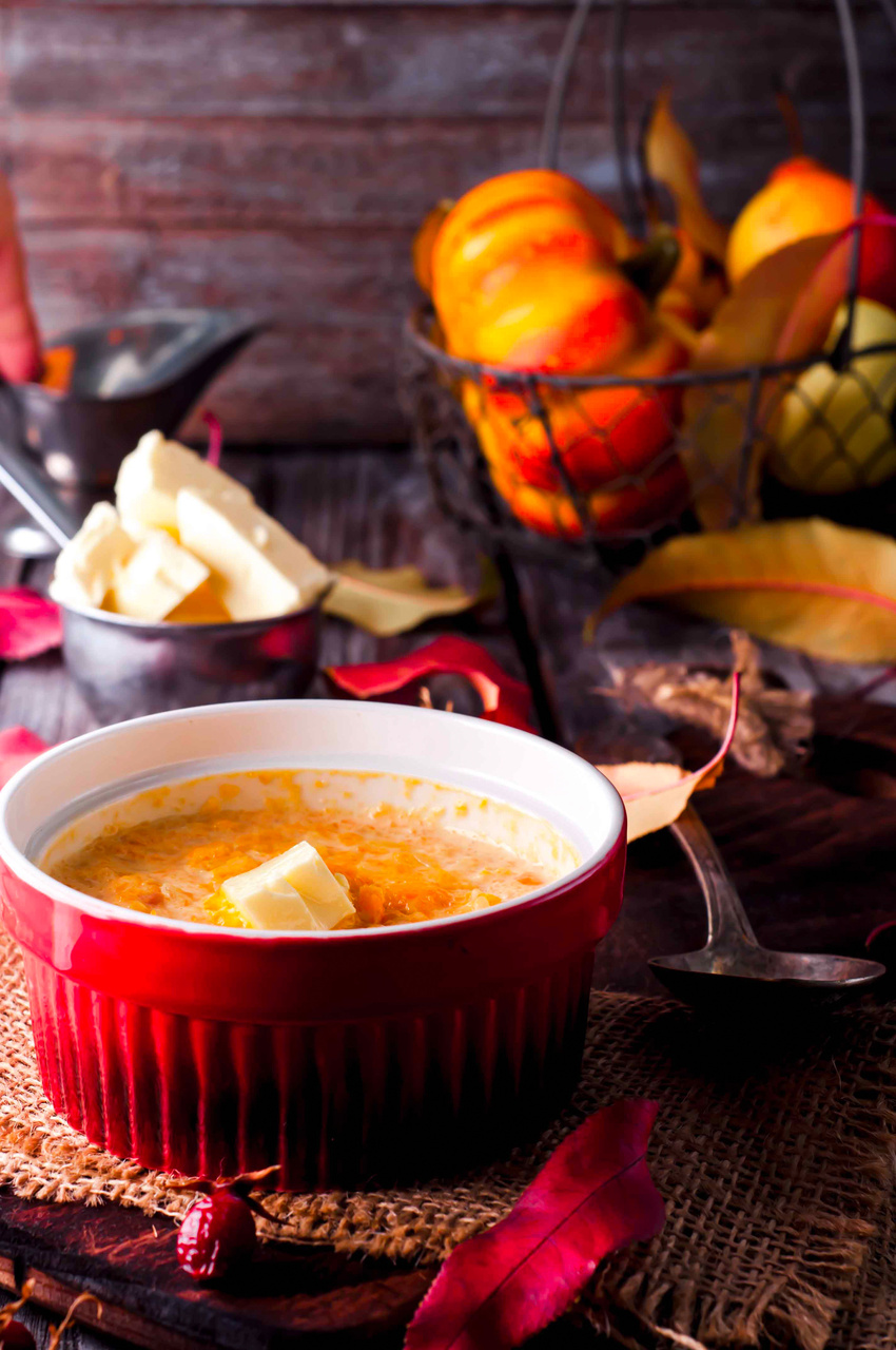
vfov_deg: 27.0
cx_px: 448
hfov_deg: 18.1
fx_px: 2807
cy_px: 675
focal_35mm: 75
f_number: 9.5
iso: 200
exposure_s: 1/125
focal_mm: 50
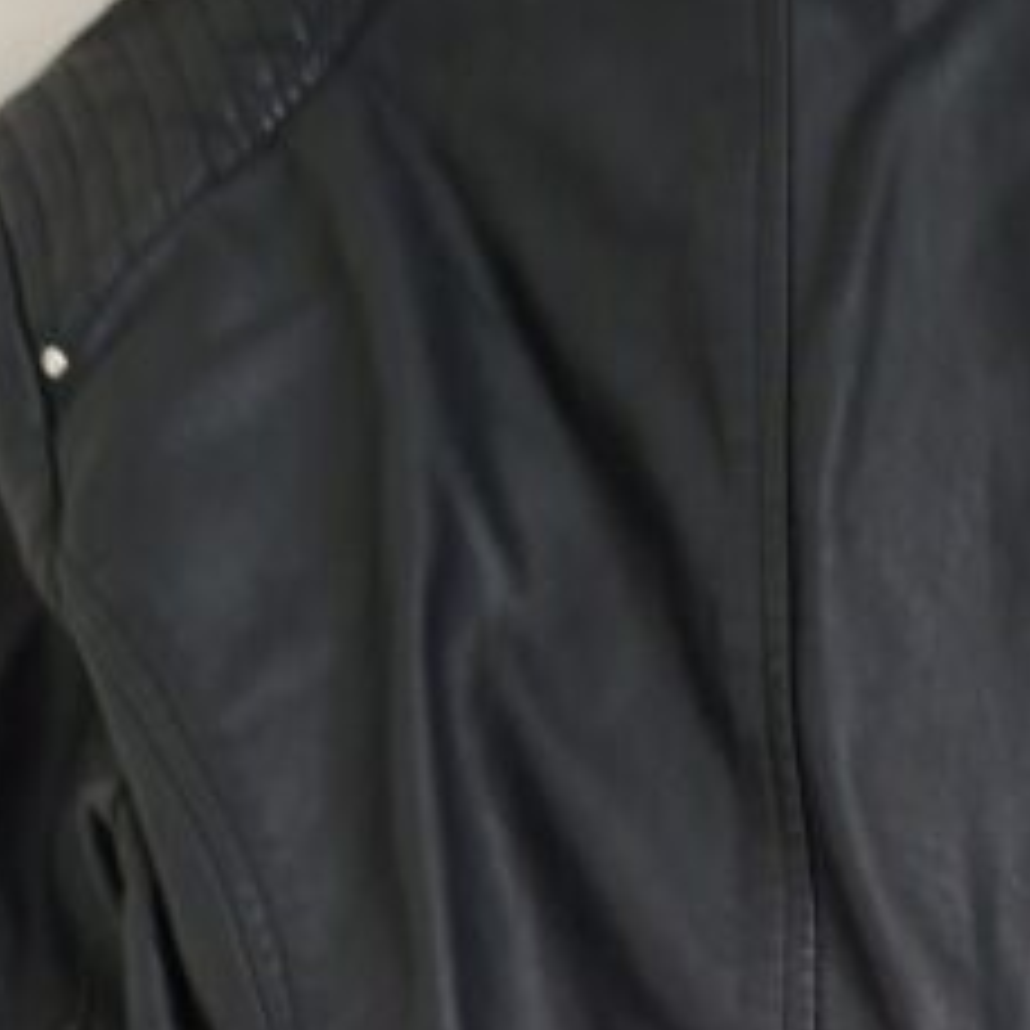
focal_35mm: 71
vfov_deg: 21.5
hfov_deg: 23.6
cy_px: 1408
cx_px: 958
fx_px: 2390
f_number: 1.8
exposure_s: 1/25
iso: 800
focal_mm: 5.54
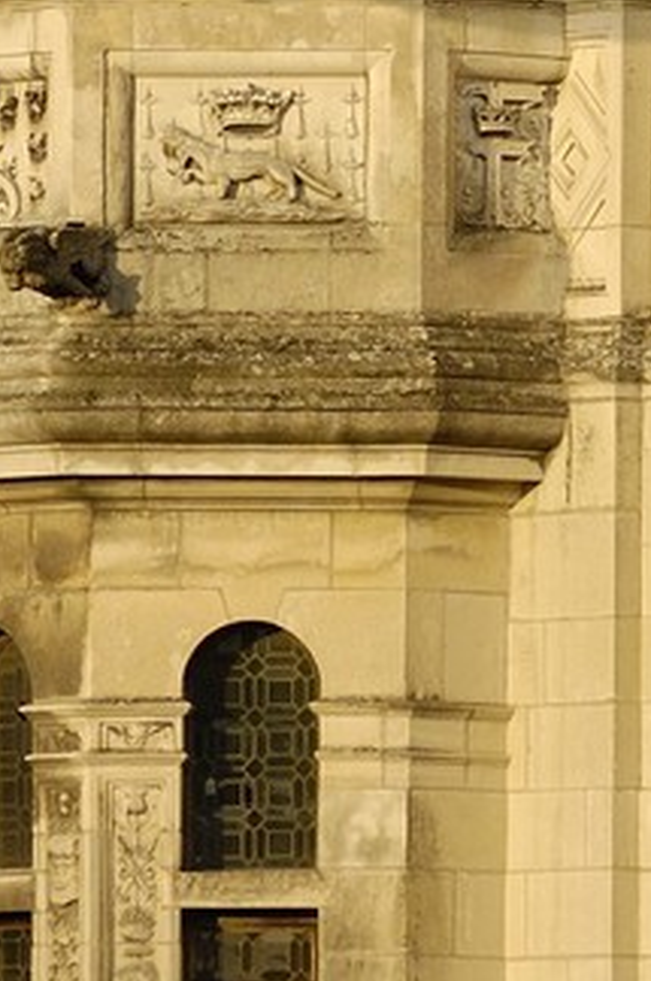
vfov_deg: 2.6
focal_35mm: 778
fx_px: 21182
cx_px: 651
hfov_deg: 1.8
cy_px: -902
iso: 100
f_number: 5.3
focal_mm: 105
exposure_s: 1/160
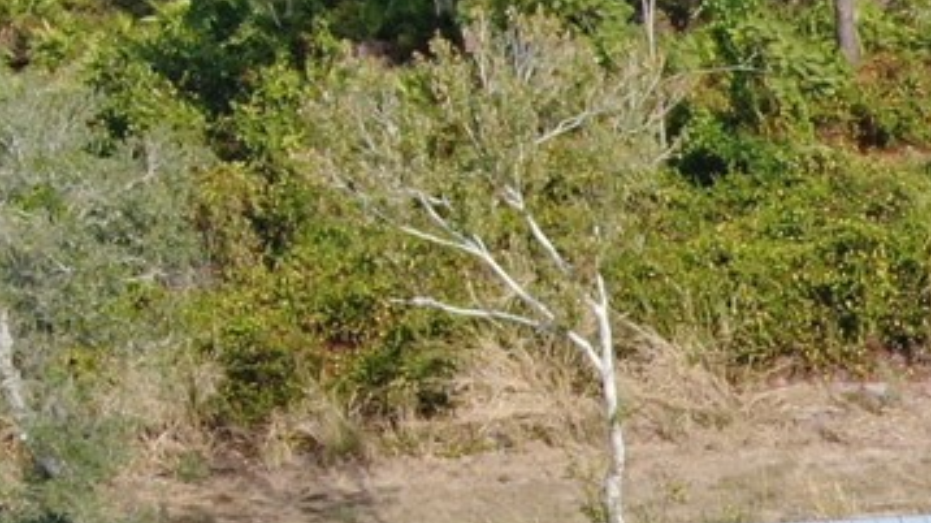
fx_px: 4688
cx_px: 1657
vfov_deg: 6.3
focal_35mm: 190
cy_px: 752
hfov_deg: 10.7
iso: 110
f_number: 3.4
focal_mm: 6.77
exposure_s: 1/320
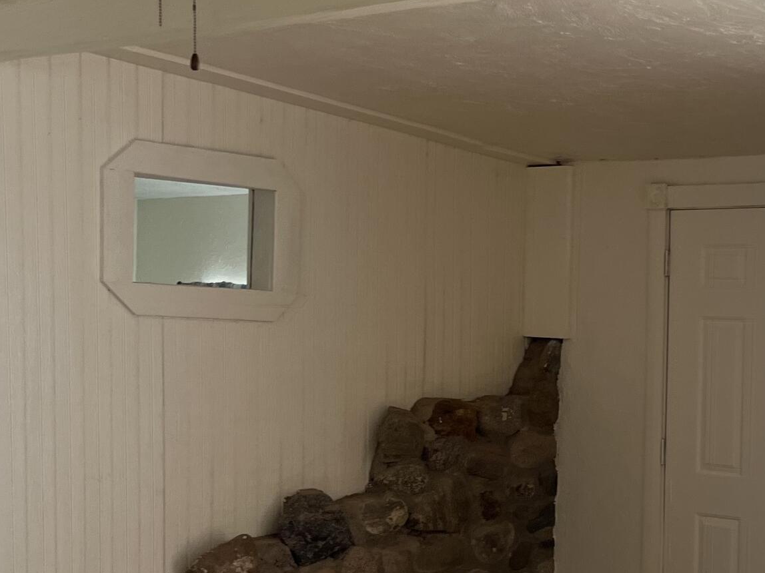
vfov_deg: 21.5
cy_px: 413
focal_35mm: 68
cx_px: 706
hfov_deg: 27.4
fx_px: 1503
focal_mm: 5.1
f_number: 1.6
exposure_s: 1/126
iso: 32
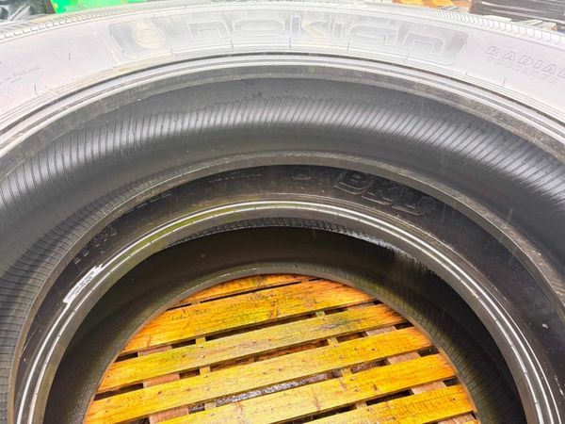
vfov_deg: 56.8
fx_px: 392
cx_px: 282
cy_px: 212
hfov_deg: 71.6
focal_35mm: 24
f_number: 1.78
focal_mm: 6.76
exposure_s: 1/60
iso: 500
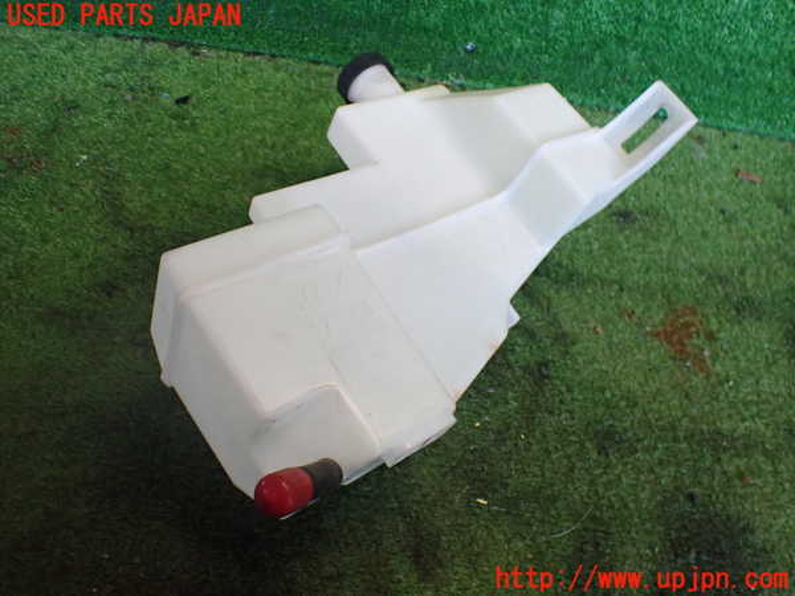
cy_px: 298
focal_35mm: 30
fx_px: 689
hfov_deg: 60.0
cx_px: 398
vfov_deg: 46.8
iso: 400
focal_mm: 5.4
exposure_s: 1/125
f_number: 2.3
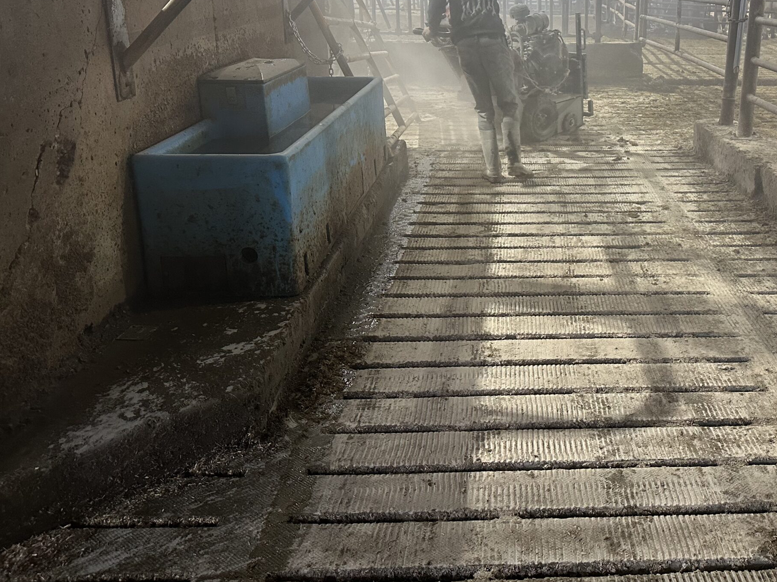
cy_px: 186
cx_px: 549
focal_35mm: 34
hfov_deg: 52.4
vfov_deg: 41.2
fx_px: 763
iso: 400
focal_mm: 6.86
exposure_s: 1/60
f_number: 1.78
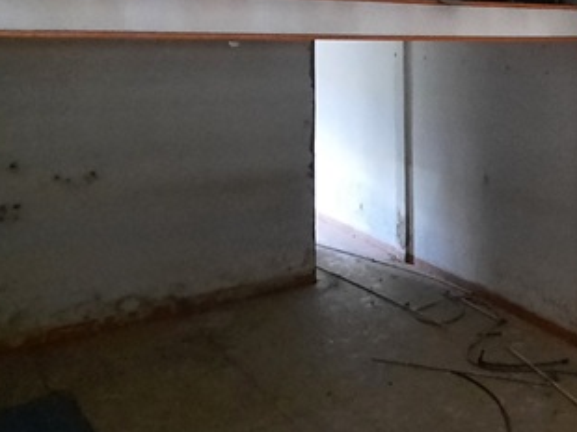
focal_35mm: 42
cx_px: 668
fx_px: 700
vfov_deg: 33.5
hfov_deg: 36.3
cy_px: 102
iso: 800
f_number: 2.2
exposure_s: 1/10
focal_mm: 1.74
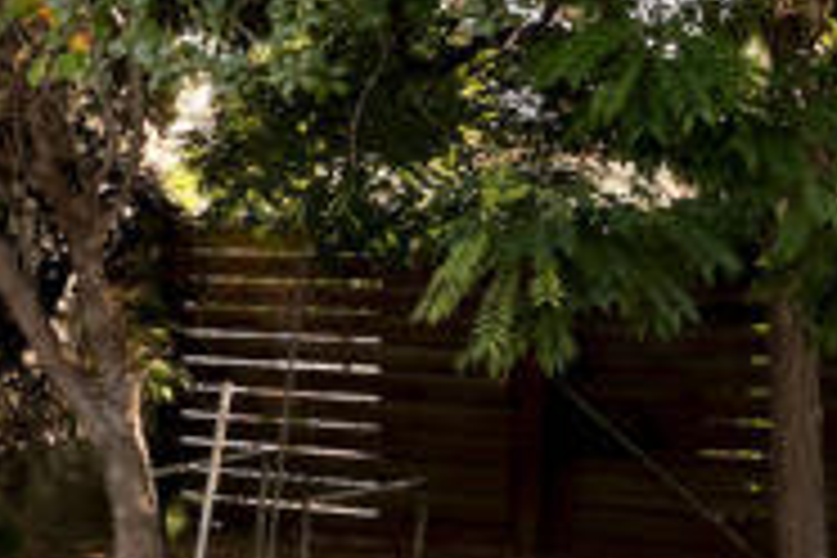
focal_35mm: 132
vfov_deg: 10.3
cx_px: -1084
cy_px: 79
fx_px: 3069
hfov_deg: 12.6
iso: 64
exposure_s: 1/30
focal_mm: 24
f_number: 10
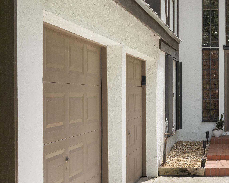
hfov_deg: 24.4
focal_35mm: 73
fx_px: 495
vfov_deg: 21.0
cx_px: 248
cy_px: 96
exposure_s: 1/800
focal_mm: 35
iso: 640
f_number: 9
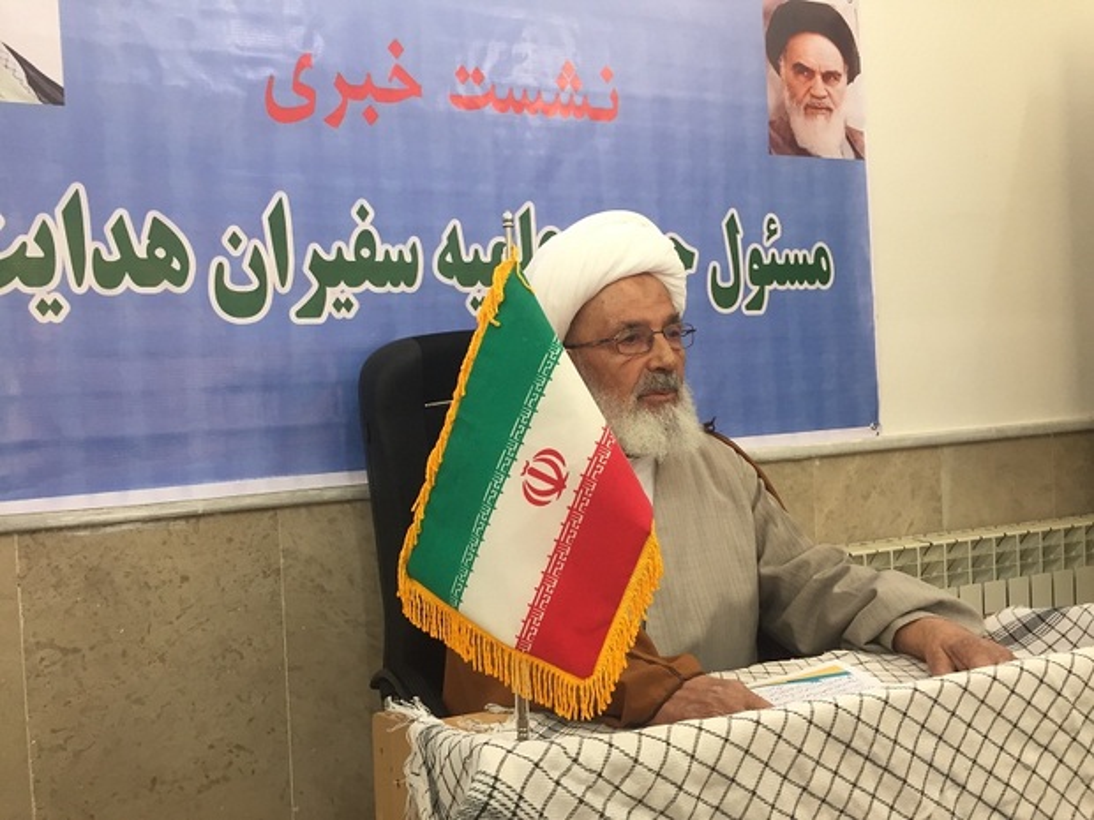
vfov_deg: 48.2
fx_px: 917
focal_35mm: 29
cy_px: 410
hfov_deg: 61.7
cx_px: 547
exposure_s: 1/33
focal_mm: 4.15
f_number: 2.2
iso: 50
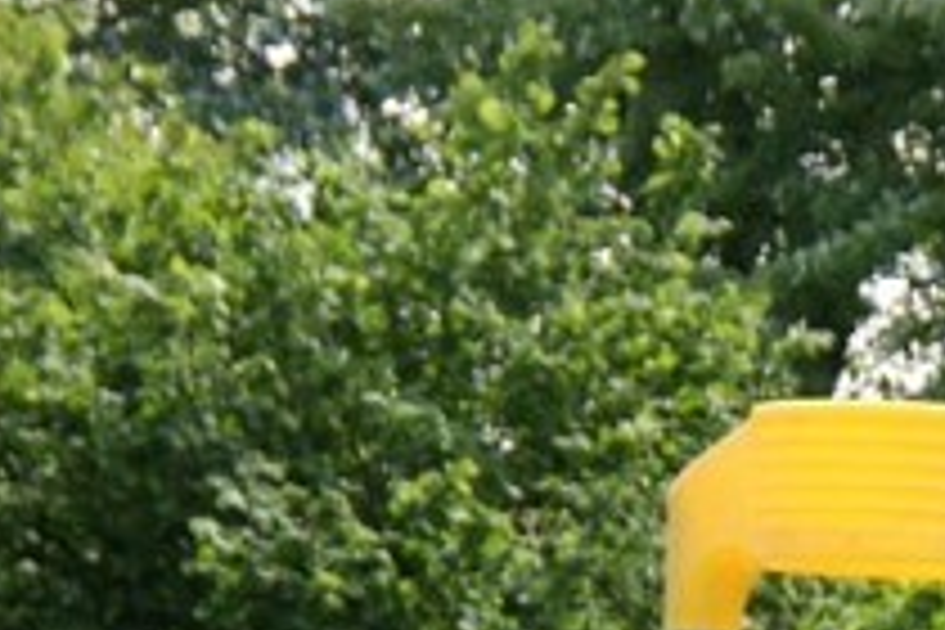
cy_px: 1053
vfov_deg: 4.0
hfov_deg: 6.0
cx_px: 1386
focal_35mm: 339
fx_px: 8898
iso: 200
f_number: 5
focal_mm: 60
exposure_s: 1/400
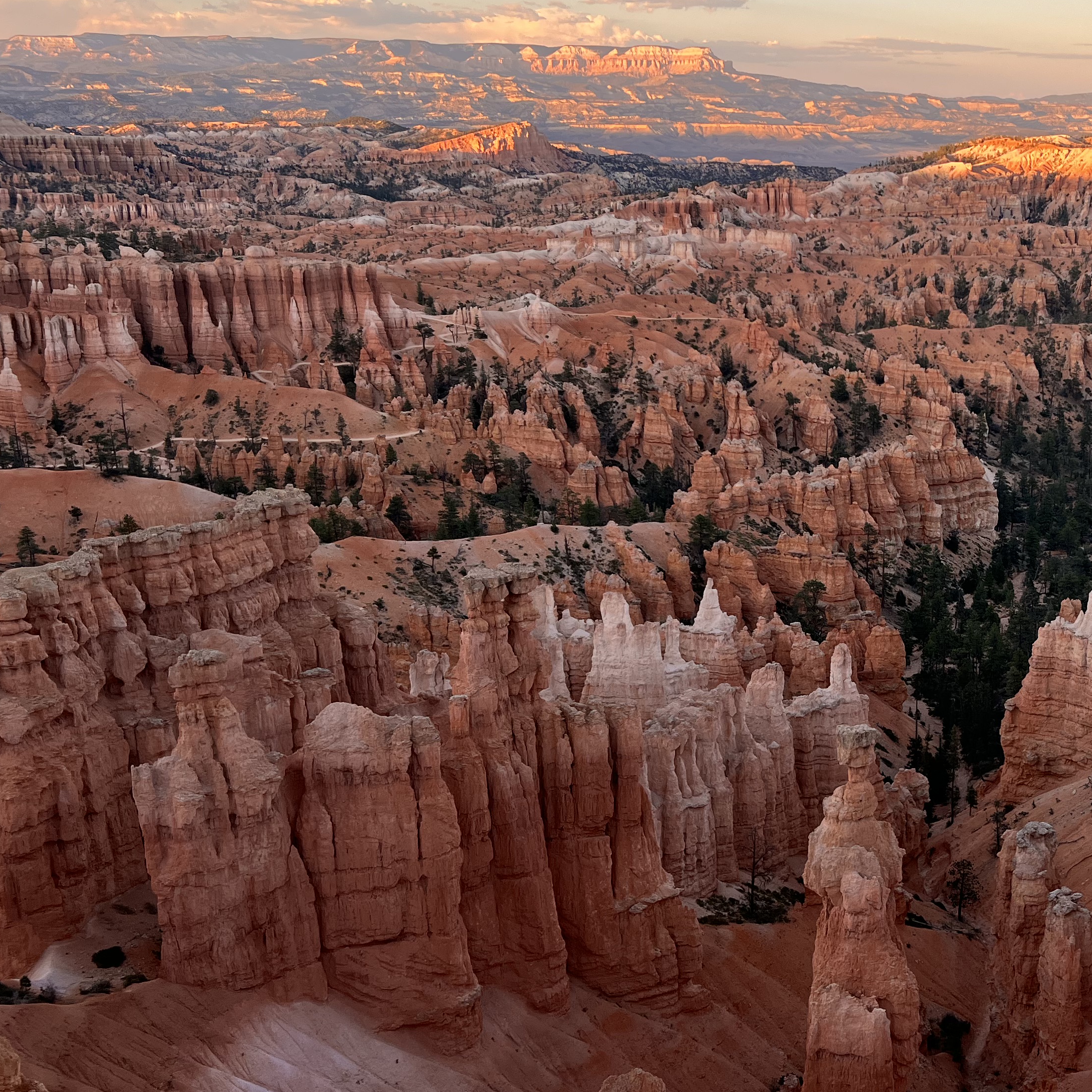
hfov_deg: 38.6
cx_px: 868
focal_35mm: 42
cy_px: 537
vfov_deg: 40.0
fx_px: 1499
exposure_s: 1/808
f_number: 1.5
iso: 50
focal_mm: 5.7
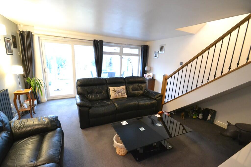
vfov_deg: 77.3
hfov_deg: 100.4
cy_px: 84
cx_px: 126
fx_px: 105
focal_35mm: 15
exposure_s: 1/15
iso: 3200
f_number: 3.5
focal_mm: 10
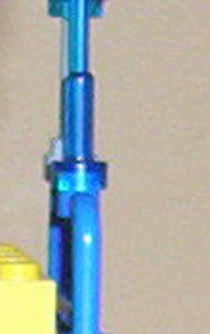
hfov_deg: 3.1
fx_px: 3876
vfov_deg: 4.8
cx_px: -94
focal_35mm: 425
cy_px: 702
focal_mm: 5.77
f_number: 2.73
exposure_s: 1/60
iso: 140
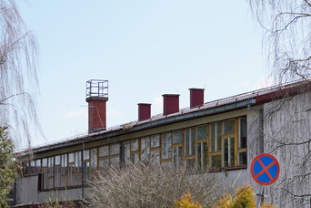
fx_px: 1304
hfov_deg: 13.3
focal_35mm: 151
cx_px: 351
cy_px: 140
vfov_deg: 9.1
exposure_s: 1/1600
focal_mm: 42
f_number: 2.8
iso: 100
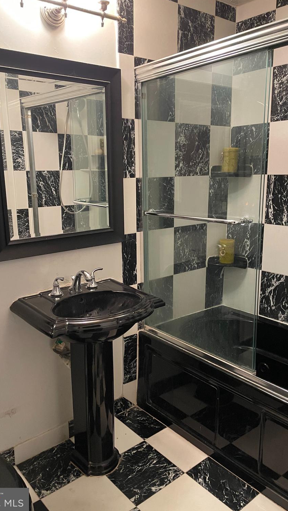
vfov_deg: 66.1
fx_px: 394
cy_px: 254
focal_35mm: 29
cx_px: 140
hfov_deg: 40.2
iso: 400
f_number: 1.6
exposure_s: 1/40
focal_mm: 4.2
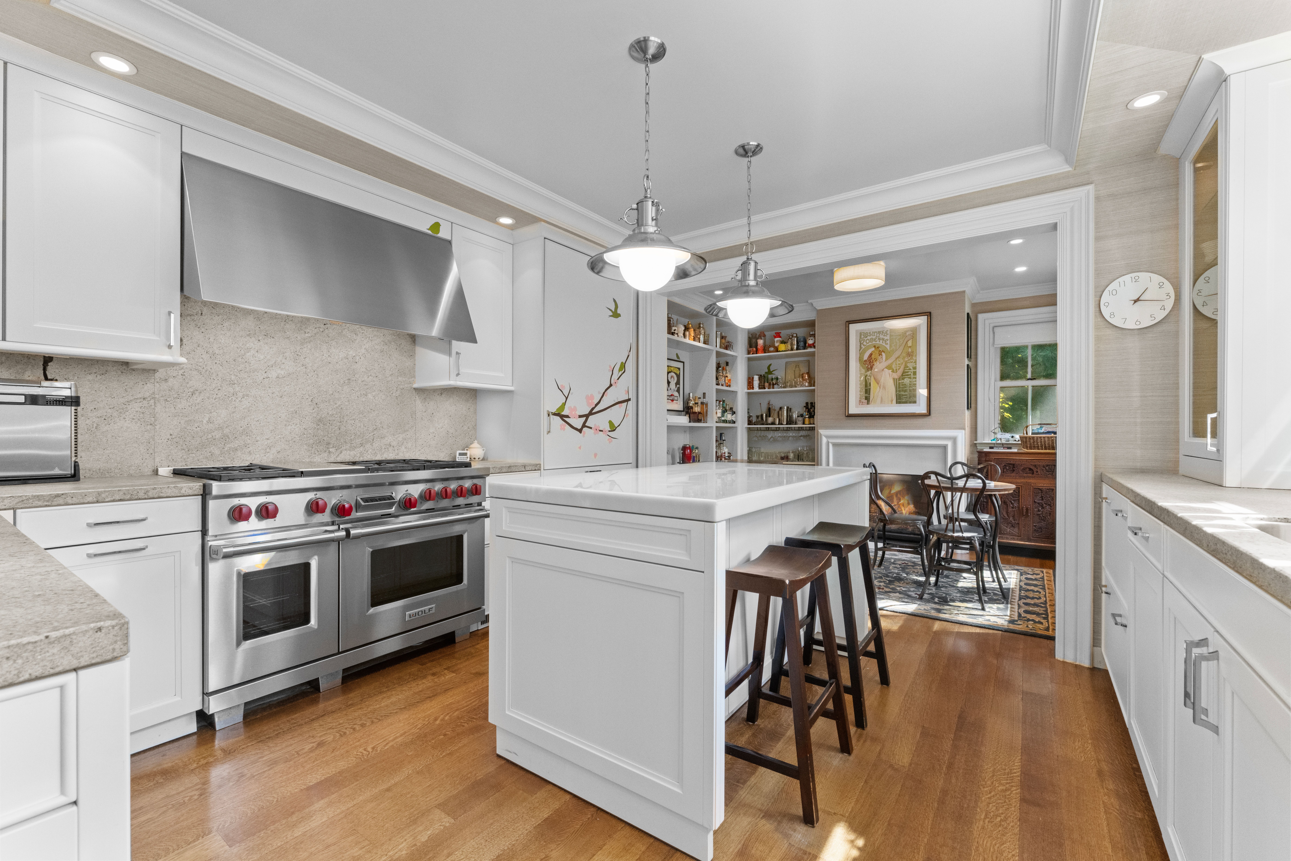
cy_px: 430
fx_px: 549
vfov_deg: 76.2
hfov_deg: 99.3
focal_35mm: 15
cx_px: 646
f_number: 11
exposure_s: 1/15
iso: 2500
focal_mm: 15.3
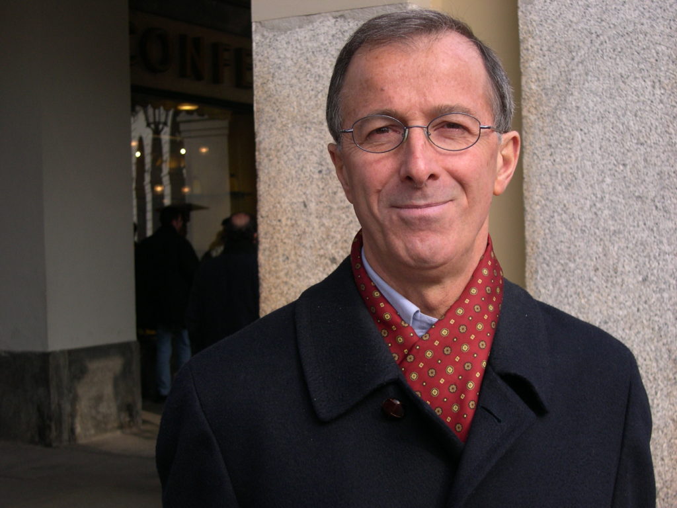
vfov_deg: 23.7
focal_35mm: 62
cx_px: 338
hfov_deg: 31.2
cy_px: 254
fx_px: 1213
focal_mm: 13.2
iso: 100
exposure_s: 1/320
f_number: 3.5
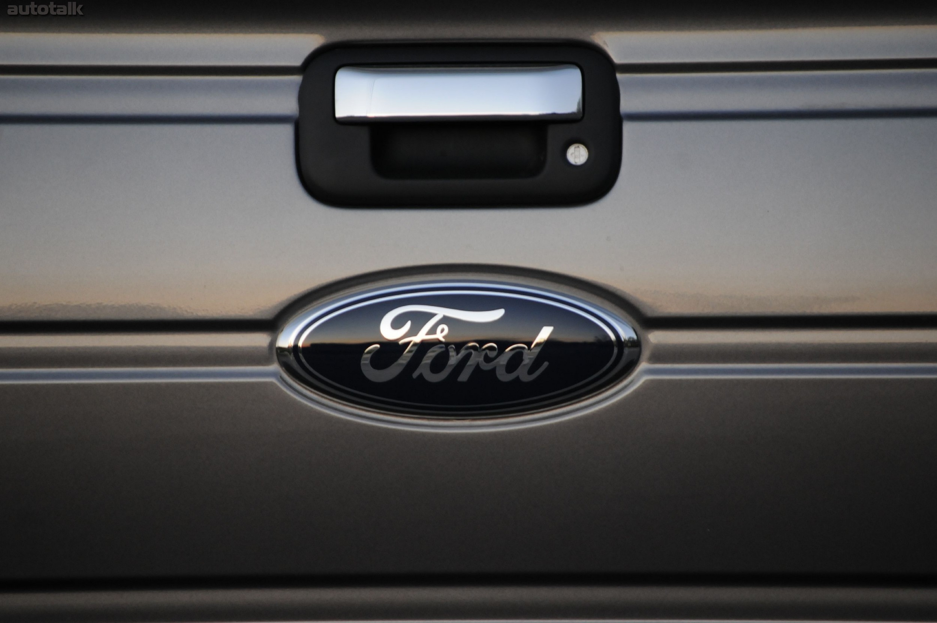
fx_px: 7020
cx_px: 468
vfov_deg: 5.1
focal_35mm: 270
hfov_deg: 7.6
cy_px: 312
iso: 800
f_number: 5.6
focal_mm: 180
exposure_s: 1/30
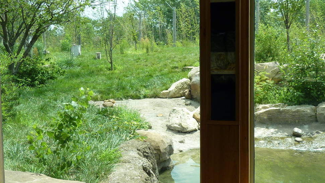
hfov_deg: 45.4
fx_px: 388
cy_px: 84
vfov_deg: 26.5
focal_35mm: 45
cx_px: 171
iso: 100
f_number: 3.3
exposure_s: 1/500
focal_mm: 4.1
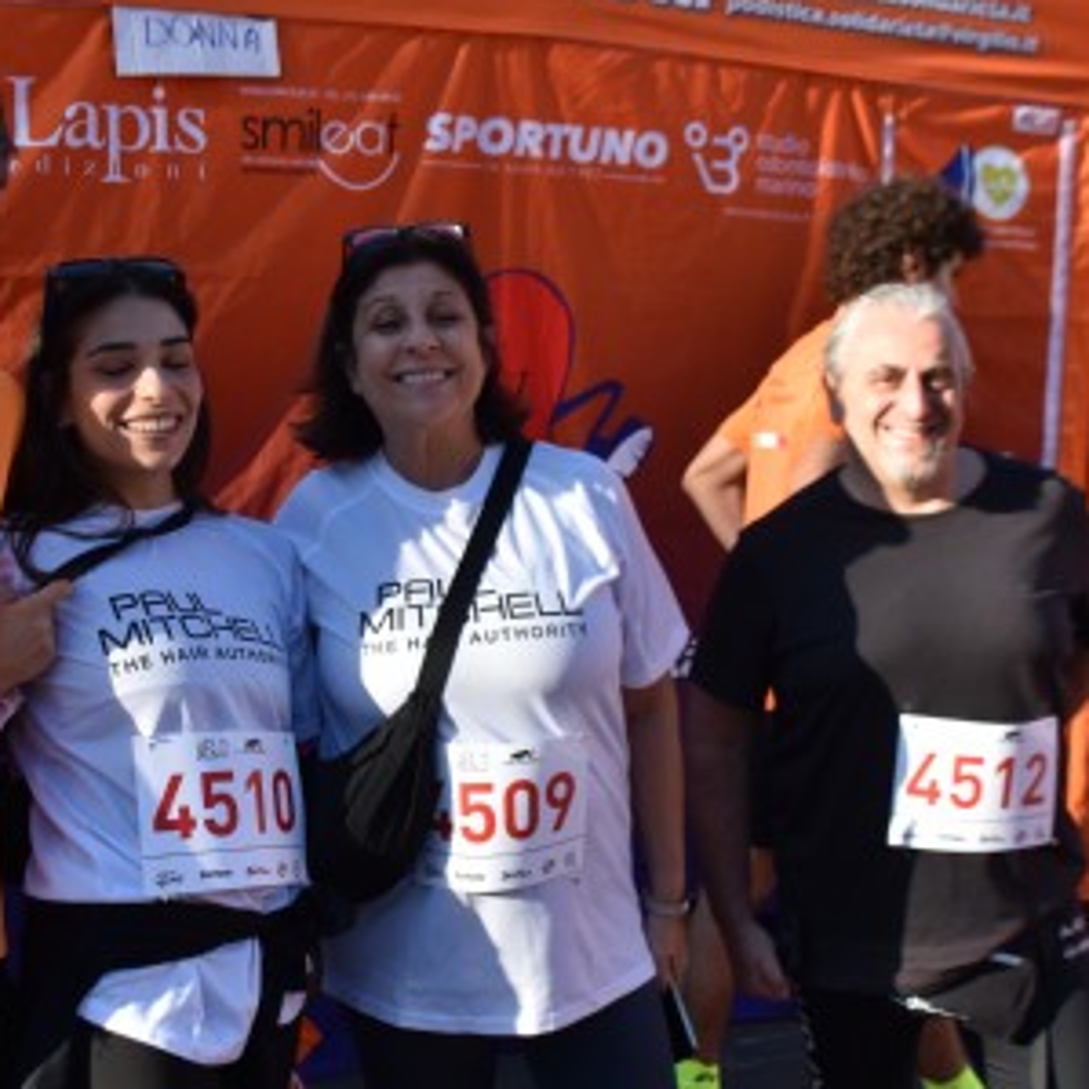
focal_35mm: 59
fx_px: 2095
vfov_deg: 29.1
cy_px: 539
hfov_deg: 29.1
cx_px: 437
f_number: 5.6
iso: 320
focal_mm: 23
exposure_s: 1/800
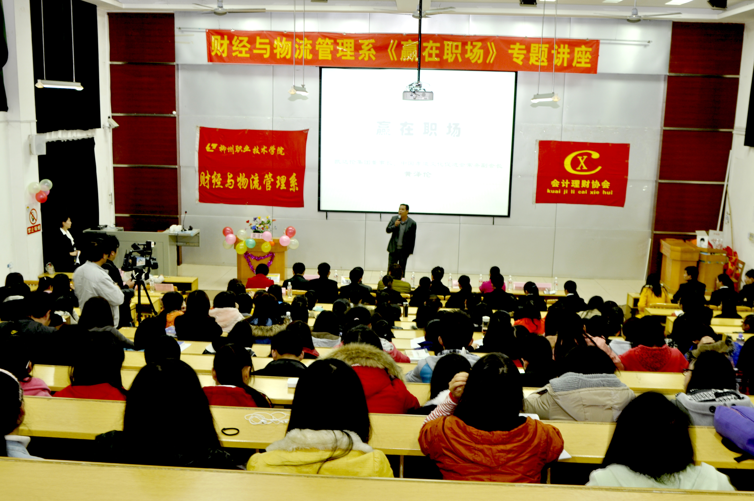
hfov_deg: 53.2
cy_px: 250
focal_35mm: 36
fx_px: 753
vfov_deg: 36.8
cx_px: 377
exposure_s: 1/6
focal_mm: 24
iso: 200
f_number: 5.6
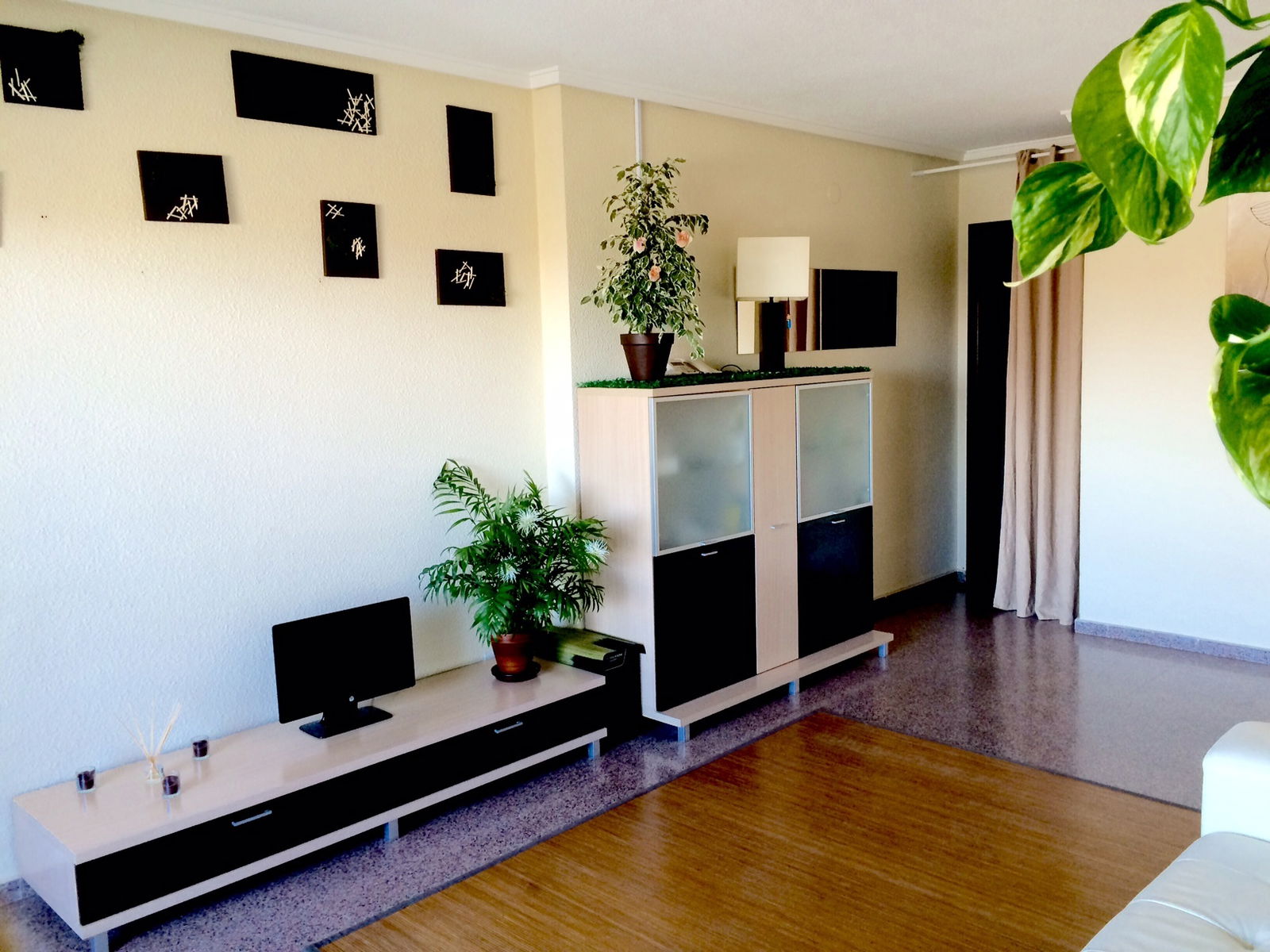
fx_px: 1064
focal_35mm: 29
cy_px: 476
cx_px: 635
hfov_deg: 61.7
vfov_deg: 48.2
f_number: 2.2
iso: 50
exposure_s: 1/33
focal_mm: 4.15
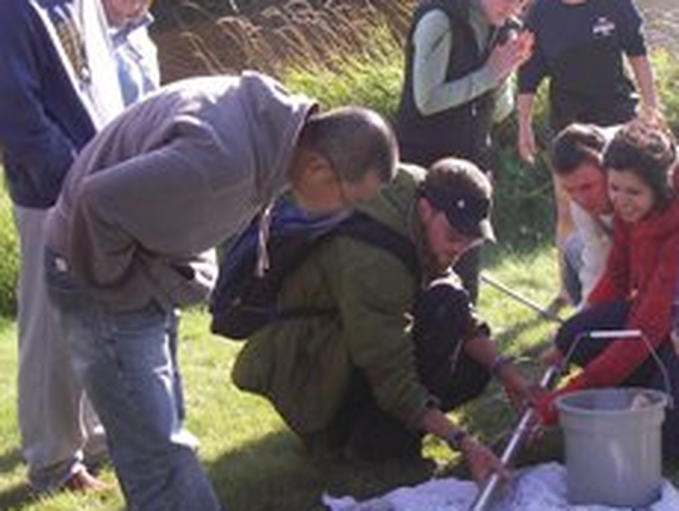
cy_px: 269
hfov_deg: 26.3
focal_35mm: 74
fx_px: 1453
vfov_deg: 19.9
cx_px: 401
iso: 64
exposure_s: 1/160
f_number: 3.3
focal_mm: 6.3
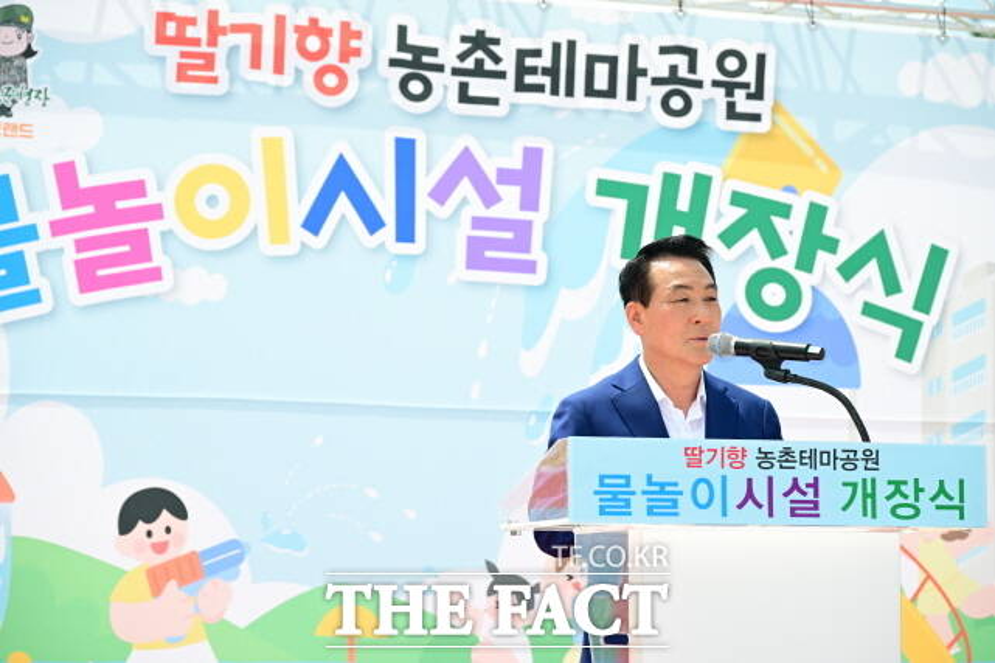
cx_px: 498
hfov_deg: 22.4
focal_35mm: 91
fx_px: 2514
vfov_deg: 15.0
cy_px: 332
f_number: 5
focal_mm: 91
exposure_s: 1/250
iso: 80
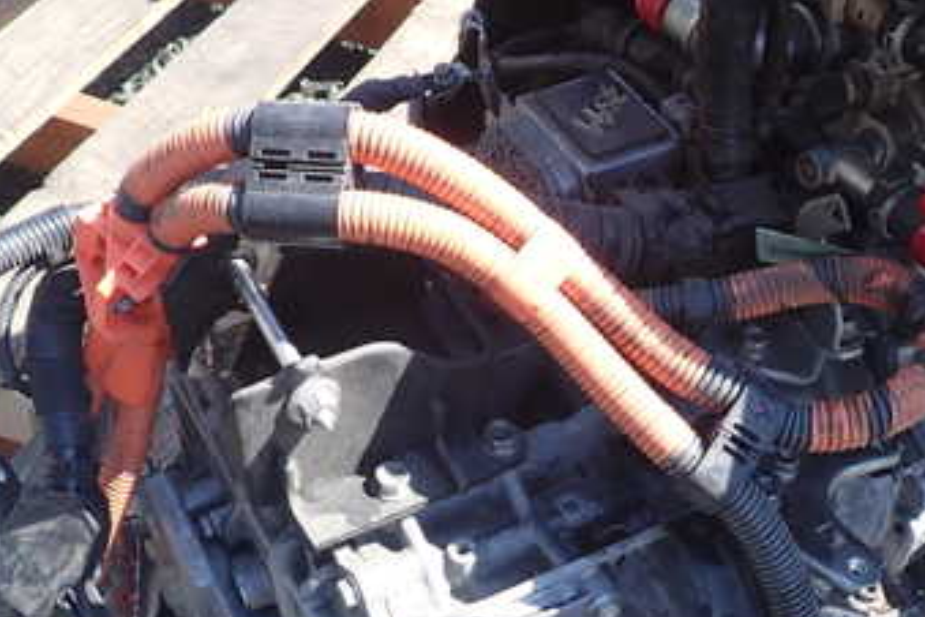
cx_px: 483
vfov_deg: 28.8
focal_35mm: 46
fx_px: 1182
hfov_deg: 42.7
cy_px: 459
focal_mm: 4.5
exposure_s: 1/250
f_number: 2.8
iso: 100
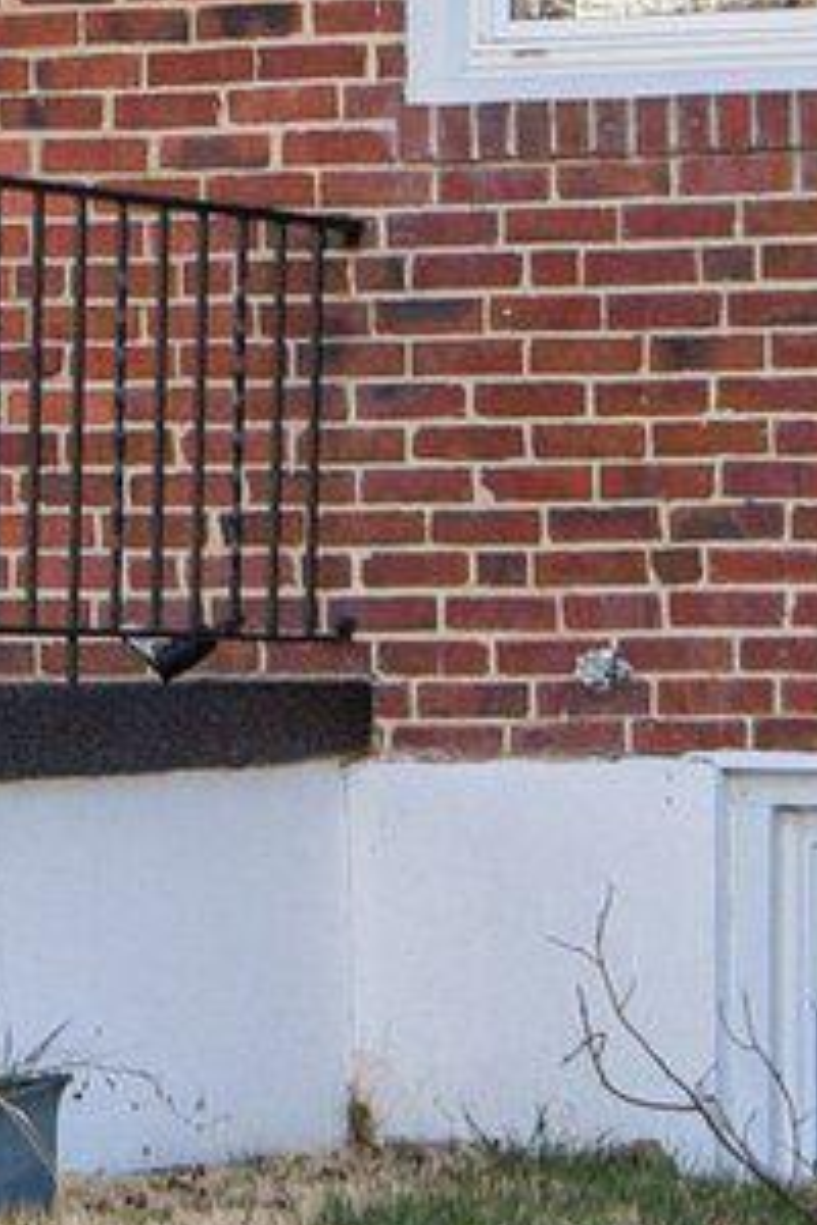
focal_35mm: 239
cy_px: -766
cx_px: -155
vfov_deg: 8.4
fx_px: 8135
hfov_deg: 5.7
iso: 400
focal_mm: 35
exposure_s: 1/640
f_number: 8
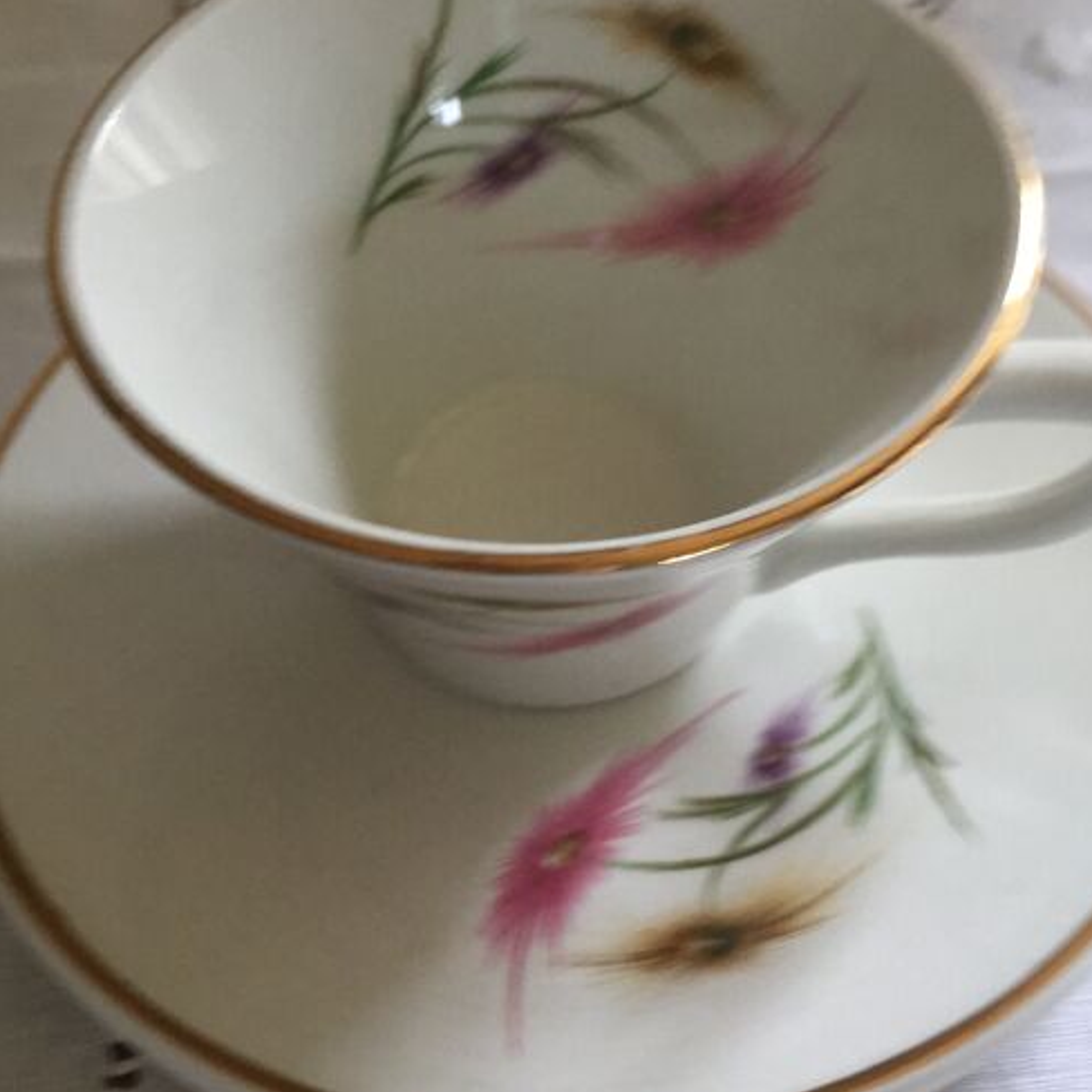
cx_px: 524
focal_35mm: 42
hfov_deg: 40.0
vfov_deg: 40.0
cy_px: 555
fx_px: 1499
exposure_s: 1/33
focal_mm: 4.15
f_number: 2.2
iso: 250
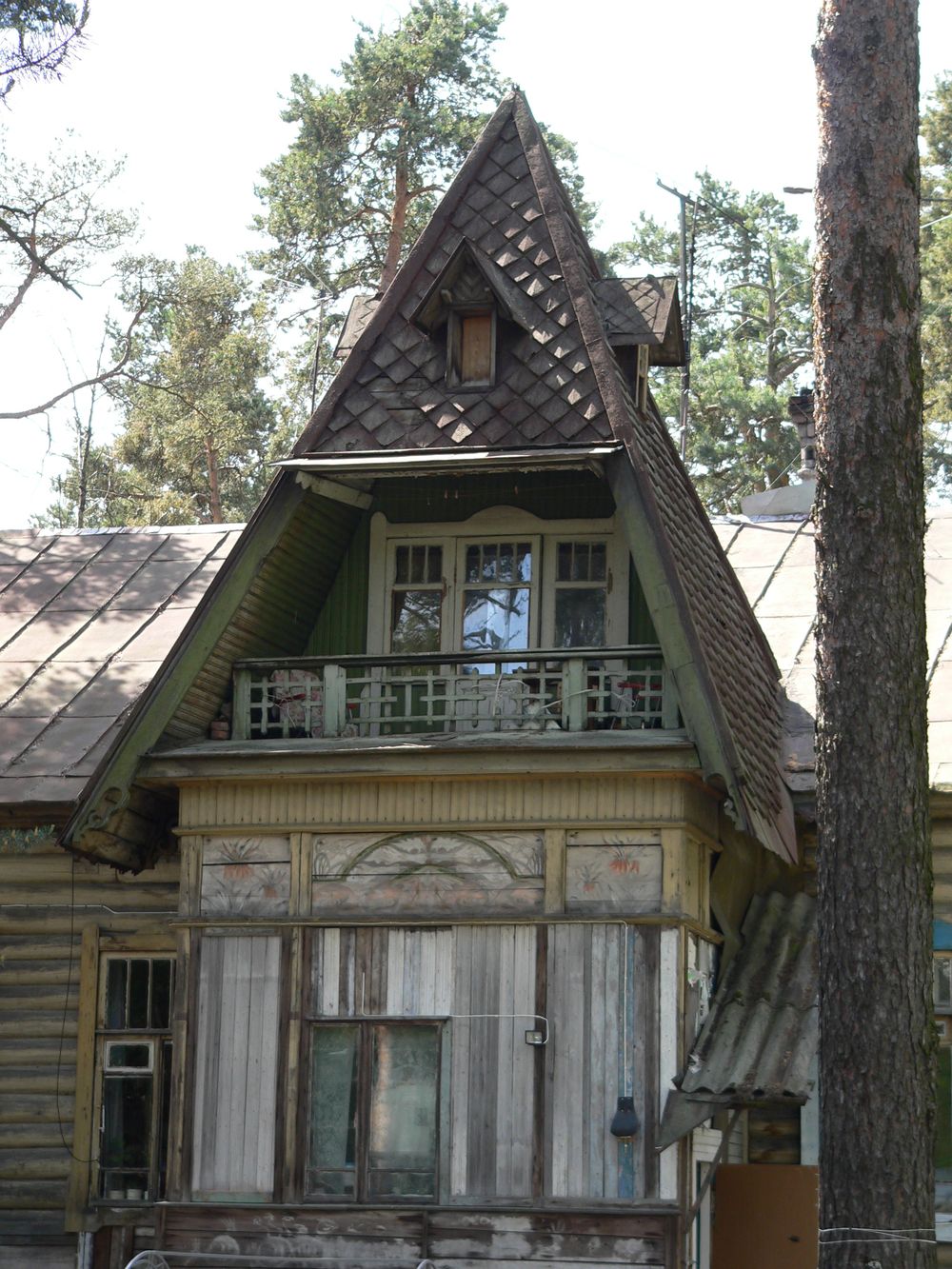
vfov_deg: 20.9
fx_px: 3446
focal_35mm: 94
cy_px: 634
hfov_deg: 15.7
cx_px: 476
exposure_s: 1/100
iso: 80
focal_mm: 15.7
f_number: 3.3
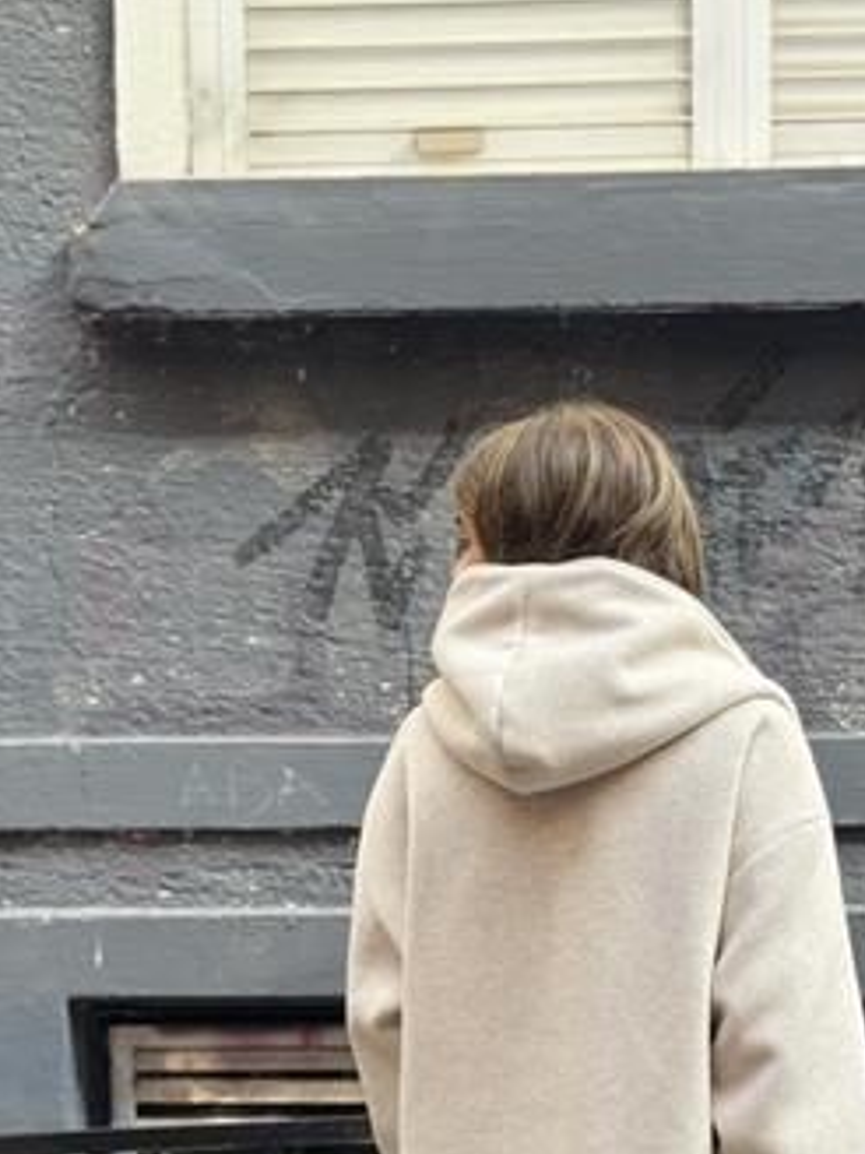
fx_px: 2599
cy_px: 857
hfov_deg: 18.9
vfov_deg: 24.8
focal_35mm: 78
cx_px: 475
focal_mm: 6.76
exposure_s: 1/420
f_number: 1.78
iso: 64
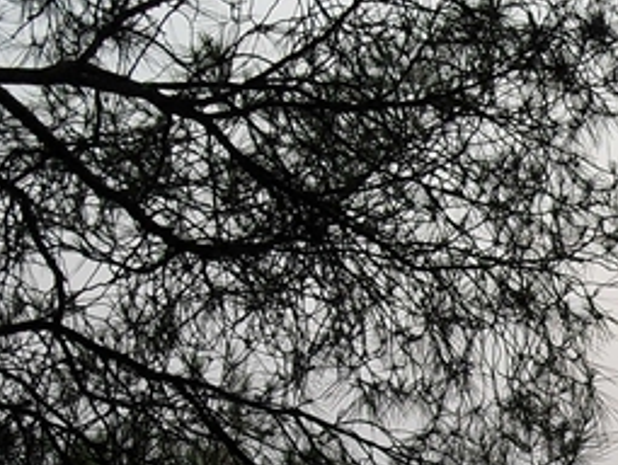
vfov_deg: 10.5
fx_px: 2449
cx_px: 945
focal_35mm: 137
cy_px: 656
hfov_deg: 13.5
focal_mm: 6.3
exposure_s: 1/250
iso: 100
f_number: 3.2
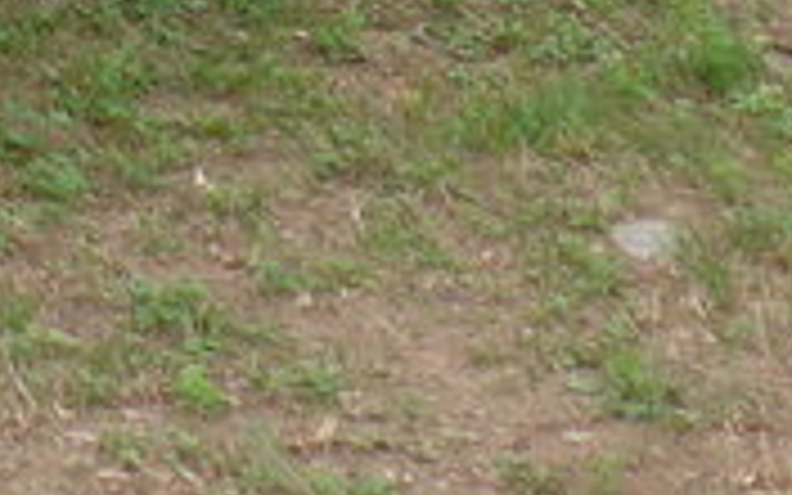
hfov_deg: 7.5
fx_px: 5612
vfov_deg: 4.6
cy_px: -1494
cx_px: -1125
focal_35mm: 260
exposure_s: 1/125
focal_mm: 7.5
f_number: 2.8
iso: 80
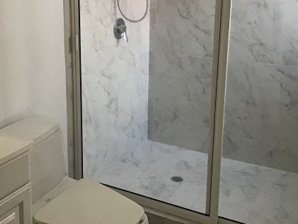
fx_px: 414
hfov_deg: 39.6
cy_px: 68
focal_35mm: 48
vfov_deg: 30.0
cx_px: 138
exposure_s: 1/24
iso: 200
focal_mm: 3.3
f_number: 2.4
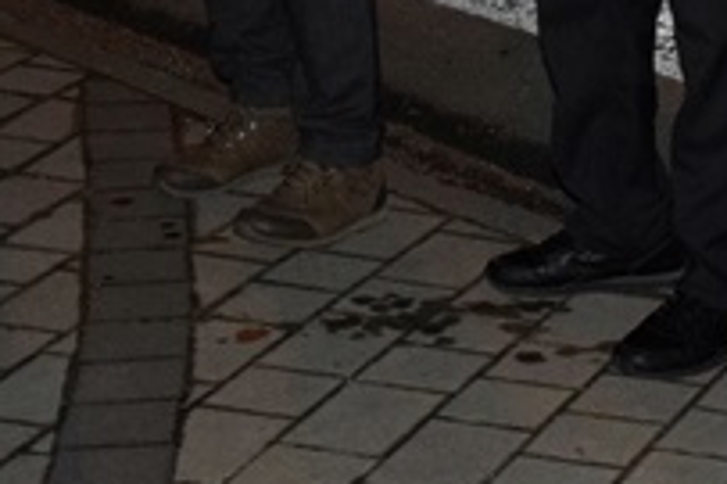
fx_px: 3228
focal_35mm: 160
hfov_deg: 12.7
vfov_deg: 8.2
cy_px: -394
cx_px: 688
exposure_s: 1/60
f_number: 3.8
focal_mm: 24
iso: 3200
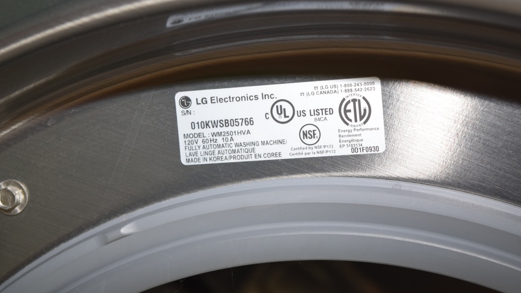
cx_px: 260
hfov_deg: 24.3
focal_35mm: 88
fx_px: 1209
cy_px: 136
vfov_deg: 13.8
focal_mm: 55
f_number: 5.6
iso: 450
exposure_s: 1/60
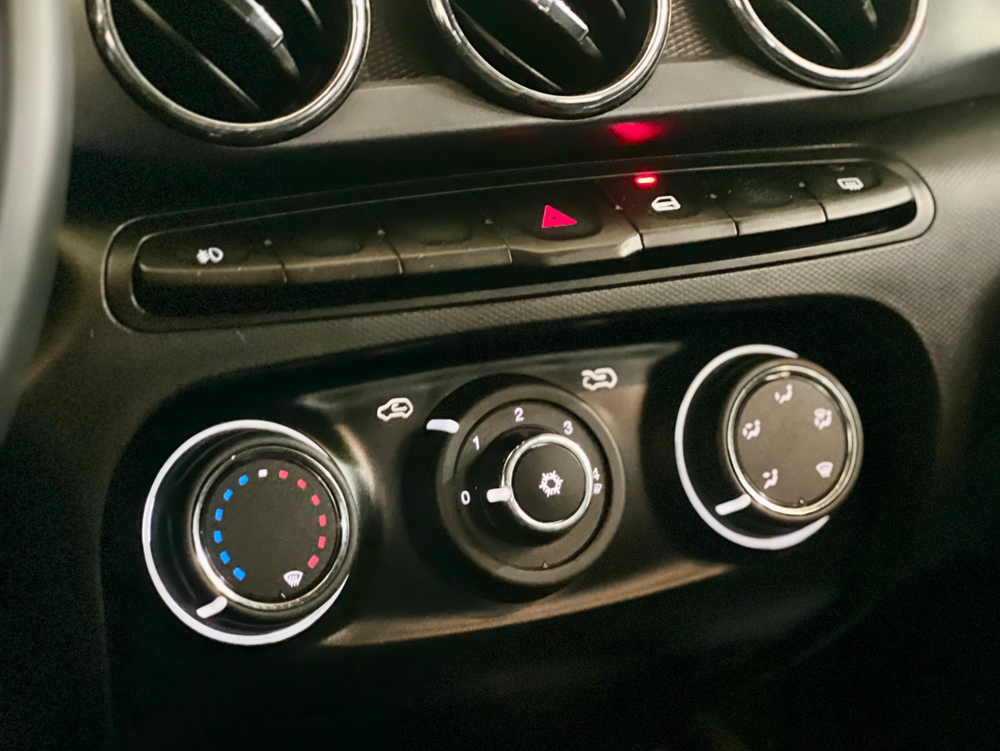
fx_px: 2254
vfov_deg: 18.9
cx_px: 501
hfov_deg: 25.0
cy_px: 374
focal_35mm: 78
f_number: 2.8
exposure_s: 1/15
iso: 2000
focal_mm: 9
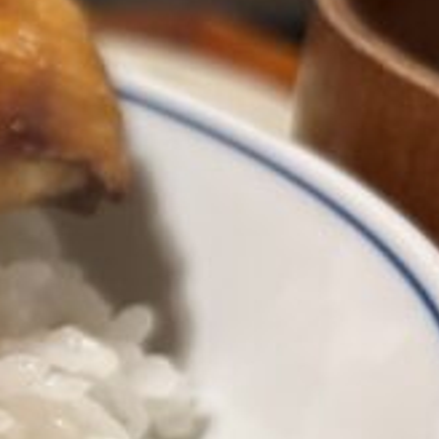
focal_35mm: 112
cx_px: -495
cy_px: 332
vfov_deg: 15.5
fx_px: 1607
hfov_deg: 13.0
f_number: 1.6
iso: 500
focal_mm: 5.96
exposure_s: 1/33
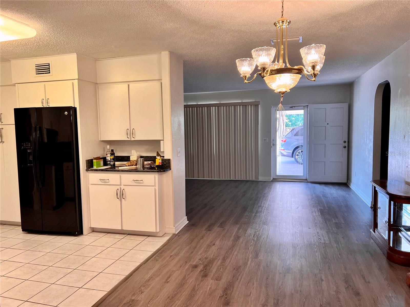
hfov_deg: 67.3
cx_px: 205
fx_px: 308
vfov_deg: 53.1
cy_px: 154
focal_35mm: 26
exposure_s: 1/120
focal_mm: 5.7
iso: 125
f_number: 1.5
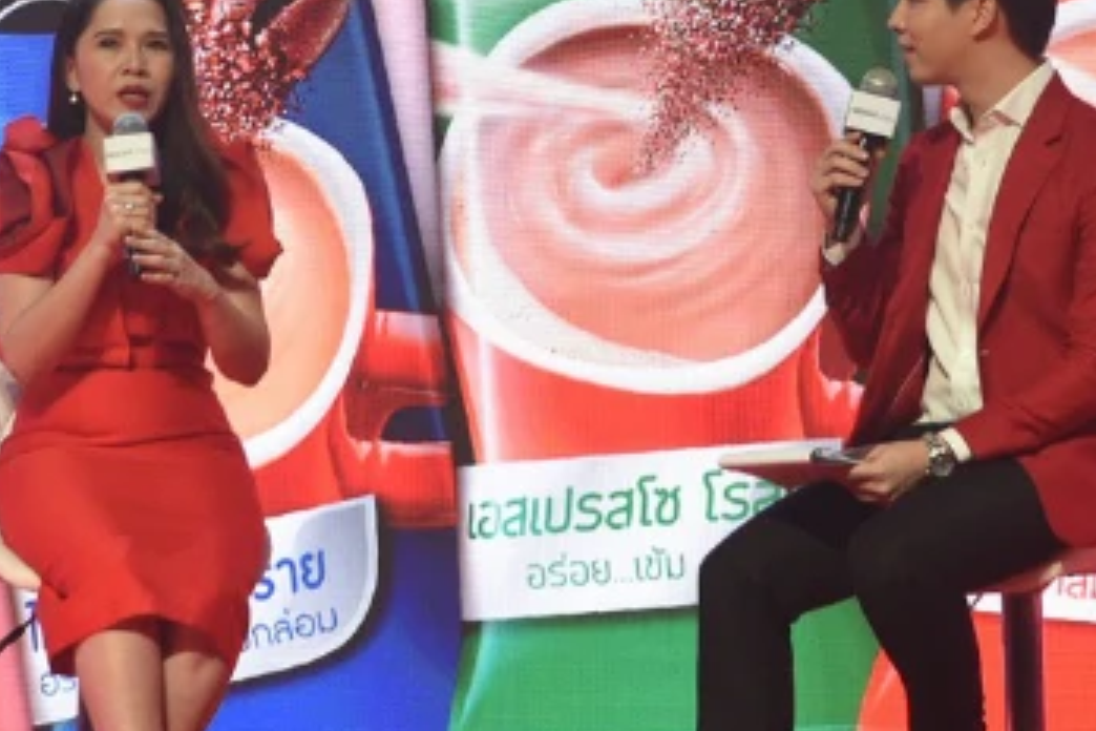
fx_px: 6302
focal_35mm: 207
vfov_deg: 6.6
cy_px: -246
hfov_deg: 9.9
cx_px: 595
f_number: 4
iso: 1600
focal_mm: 60
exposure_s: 1/160
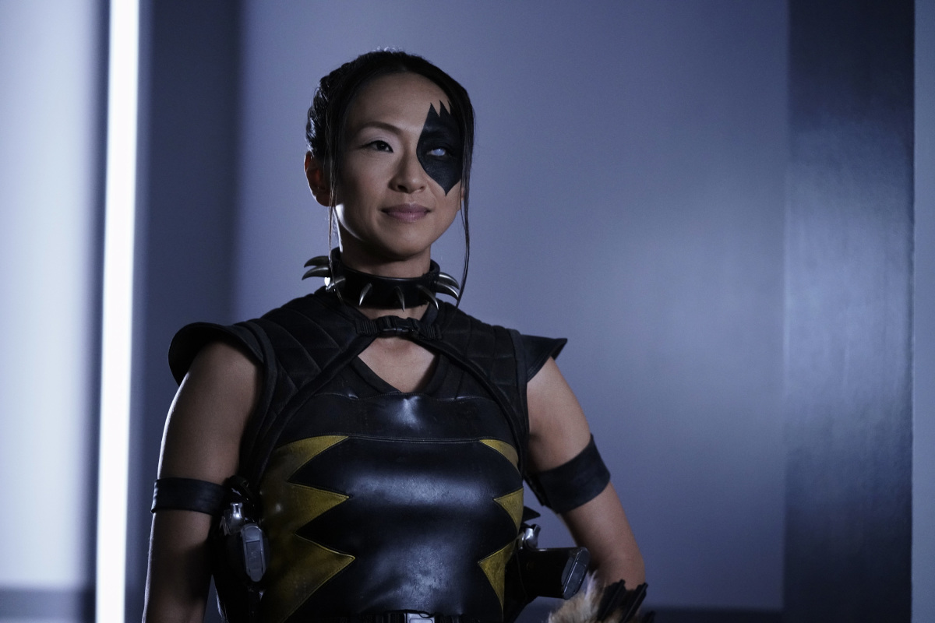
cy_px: 312
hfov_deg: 18.4
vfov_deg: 12.3
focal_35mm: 111
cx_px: 468
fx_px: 2883
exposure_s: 1/60
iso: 6400
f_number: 2.8
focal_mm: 111
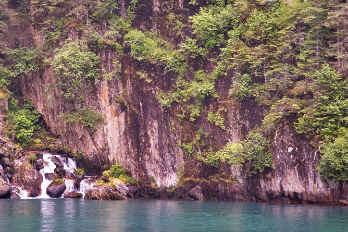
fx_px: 2223
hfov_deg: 8.9
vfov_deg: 6.0
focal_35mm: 230
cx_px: 79
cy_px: 19
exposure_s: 1/250
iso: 560
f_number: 4
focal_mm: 120
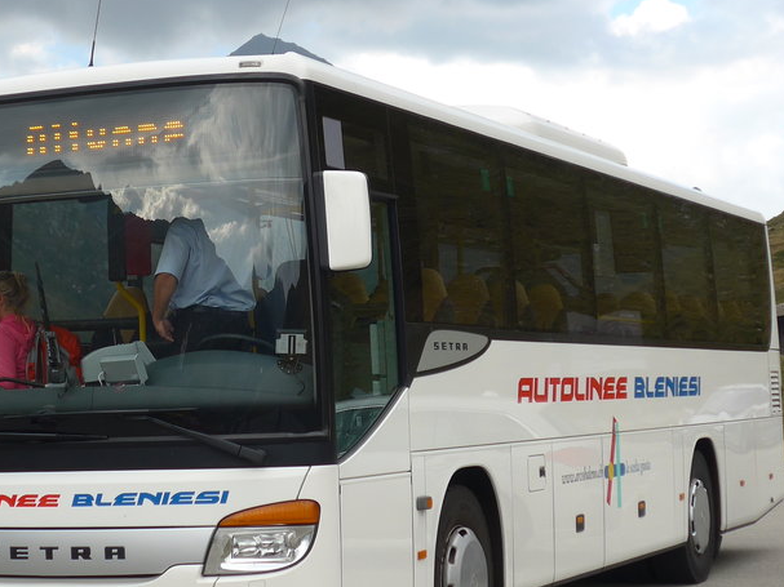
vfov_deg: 16.2
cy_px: 252
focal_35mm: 91
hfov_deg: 21.5
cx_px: 293
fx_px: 2061
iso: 80
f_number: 3
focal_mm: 9.5
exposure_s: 1/400
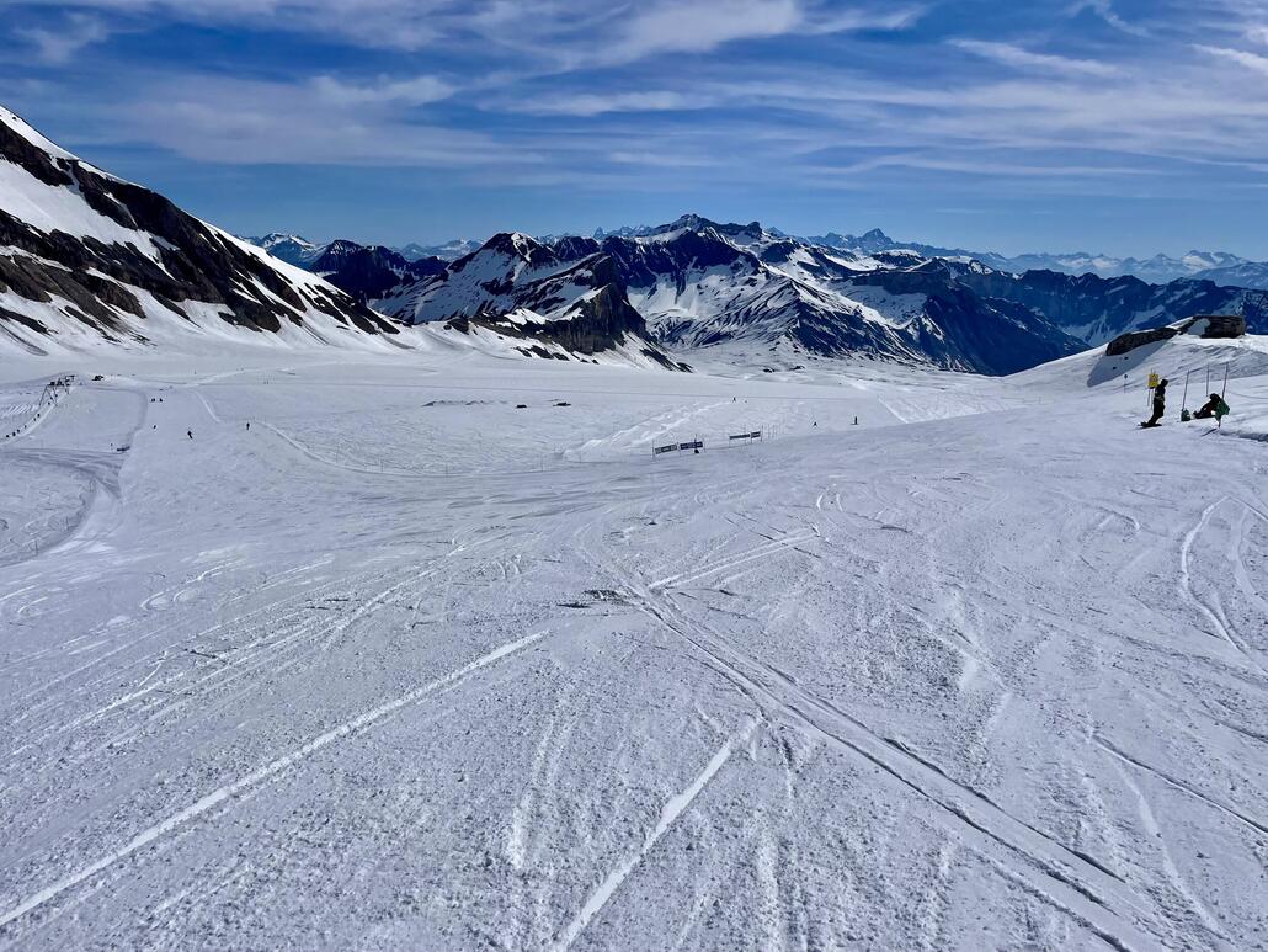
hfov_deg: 67.3
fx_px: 953
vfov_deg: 53.1
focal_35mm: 26
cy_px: 476
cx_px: 634
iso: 40
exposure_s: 1/25000
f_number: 1.6
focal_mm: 4.2
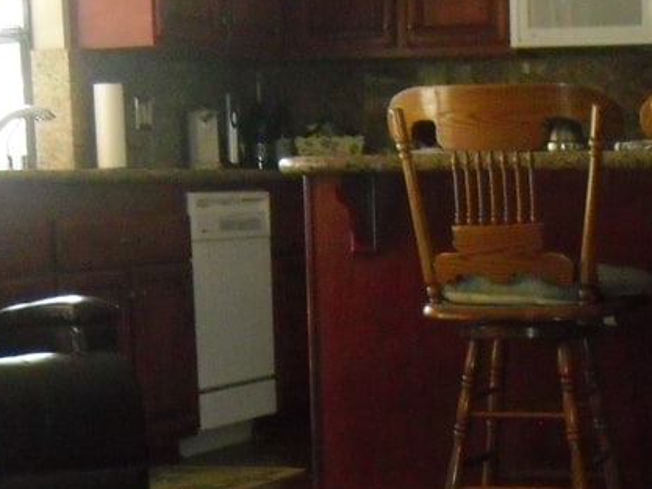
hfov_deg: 16.9
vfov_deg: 12.2
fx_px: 2167
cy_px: 766
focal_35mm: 115
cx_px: 598
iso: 400
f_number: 3.1
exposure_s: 1/60
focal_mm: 6.3
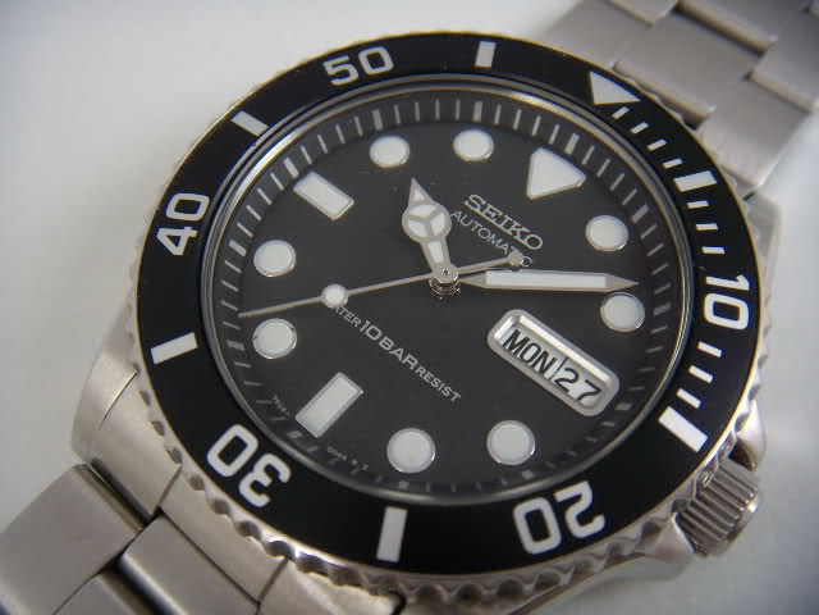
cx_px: 410
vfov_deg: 37.7
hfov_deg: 49.0
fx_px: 899
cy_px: 308
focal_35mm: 38
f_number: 3.5
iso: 64
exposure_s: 1/37.2
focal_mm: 6.4
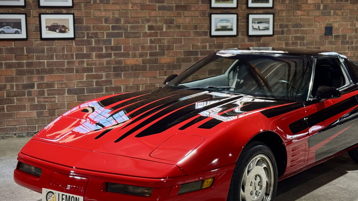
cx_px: 207
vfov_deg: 18.0
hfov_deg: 31.4
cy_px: 108
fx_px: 636
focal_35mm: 67
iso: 250
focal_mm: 6.76
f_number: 1.78
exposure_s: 1/33
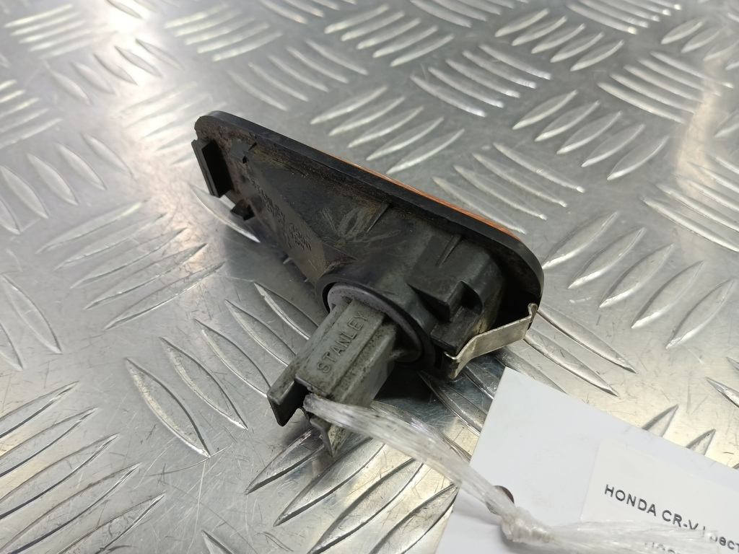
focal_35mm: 23
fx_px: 491
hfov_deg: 73.9
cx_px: 370
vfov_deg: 58.9
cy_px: 277
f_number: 1.6
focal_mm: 4.11
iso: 165
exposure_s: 1/50
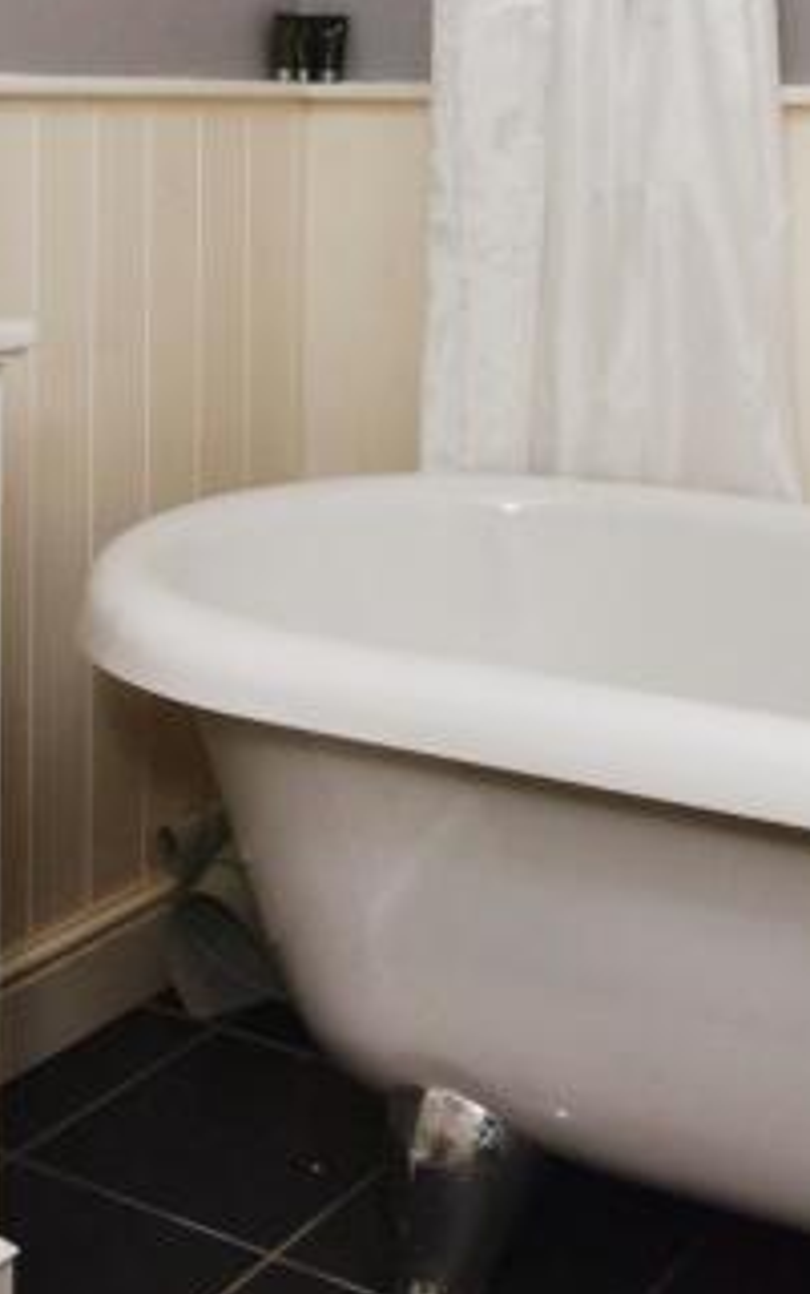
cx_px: 544
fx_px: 1834
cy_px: -22
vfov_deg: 35.0
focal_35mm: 52
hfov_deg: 24.8
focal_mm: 16
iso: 400
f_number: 7.1
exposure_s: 1/30
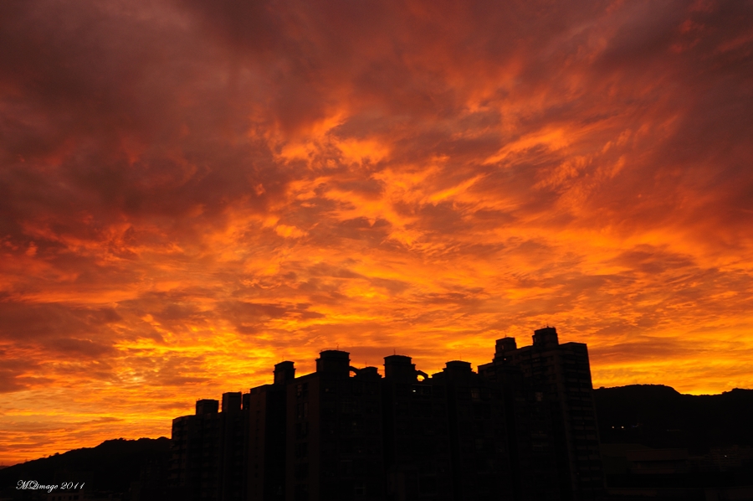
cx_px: 376
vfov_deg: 43.5
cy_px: 250
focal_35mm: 30
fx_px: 627
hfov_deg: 62.0
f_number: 16
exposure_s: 1/6
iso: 200
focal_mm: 20
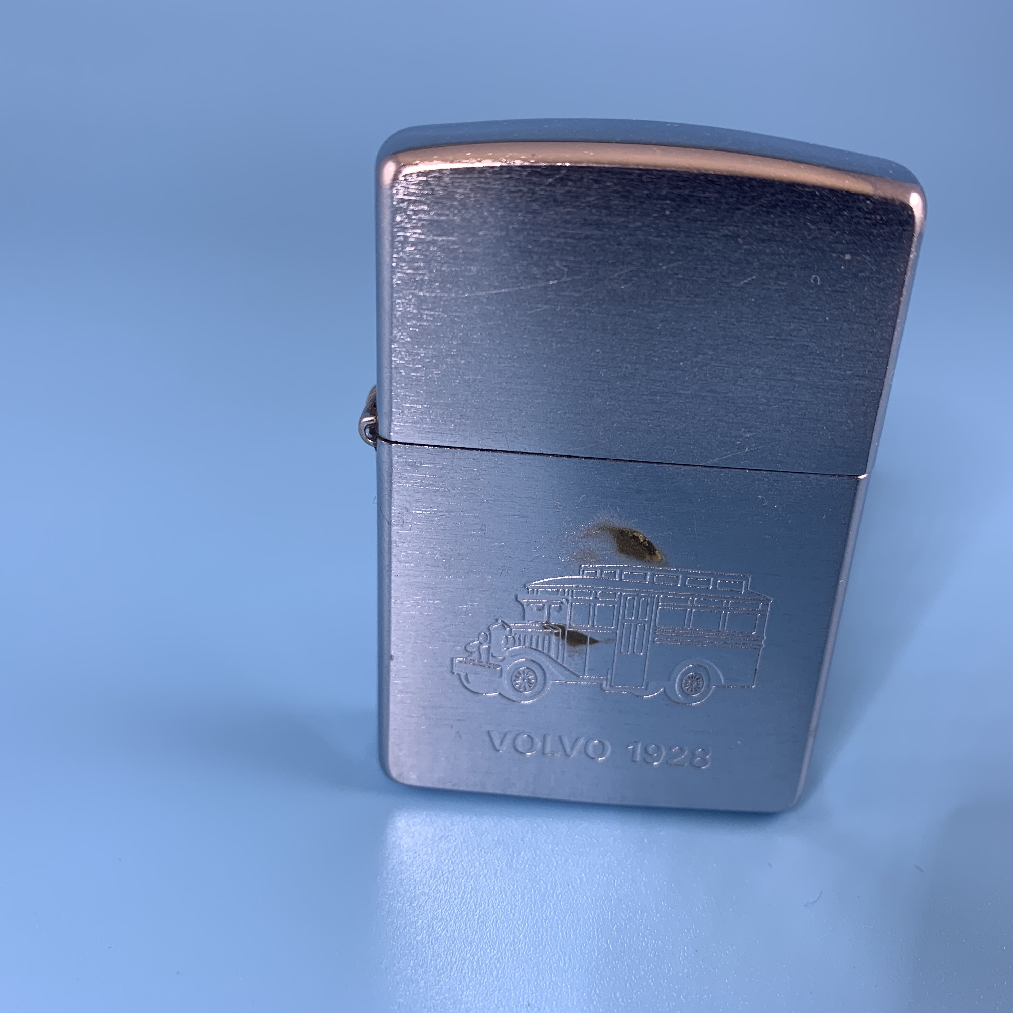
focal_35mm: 31
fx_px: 1026
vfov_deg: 52.5
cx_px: 519
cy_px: 502
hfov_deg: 52.5
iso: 32
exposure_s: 1/100
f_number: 1.8
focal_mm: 4.25
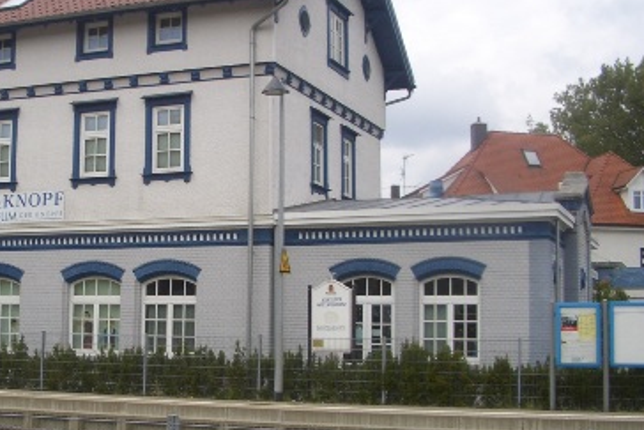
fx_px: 1074
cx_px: 186
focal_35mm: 60
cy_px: 211
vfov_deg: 22.6
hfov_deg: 32.9
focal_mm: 5.8
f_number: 4.3
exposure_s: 1/250
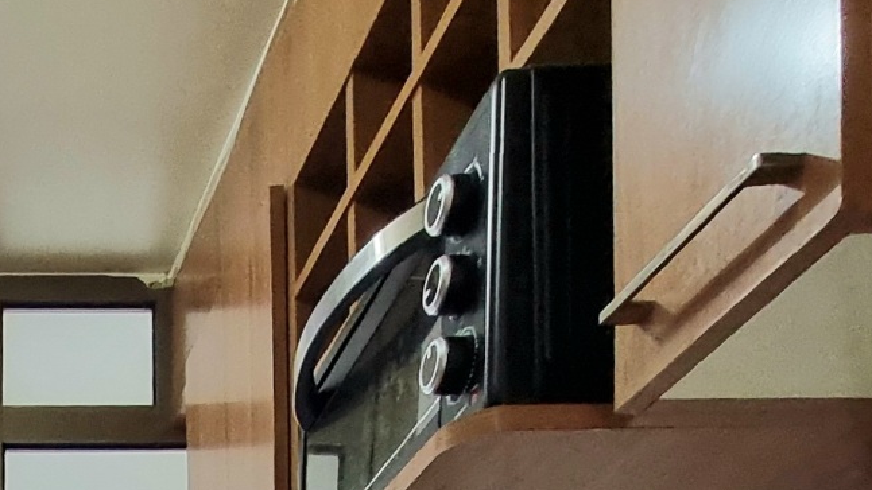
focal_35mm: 51
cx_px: -148
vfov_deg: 15.1
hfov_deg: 33.7
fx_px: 1179
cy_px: 1144
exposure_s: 1/50
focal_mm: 1.74
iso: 160
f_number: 2.2
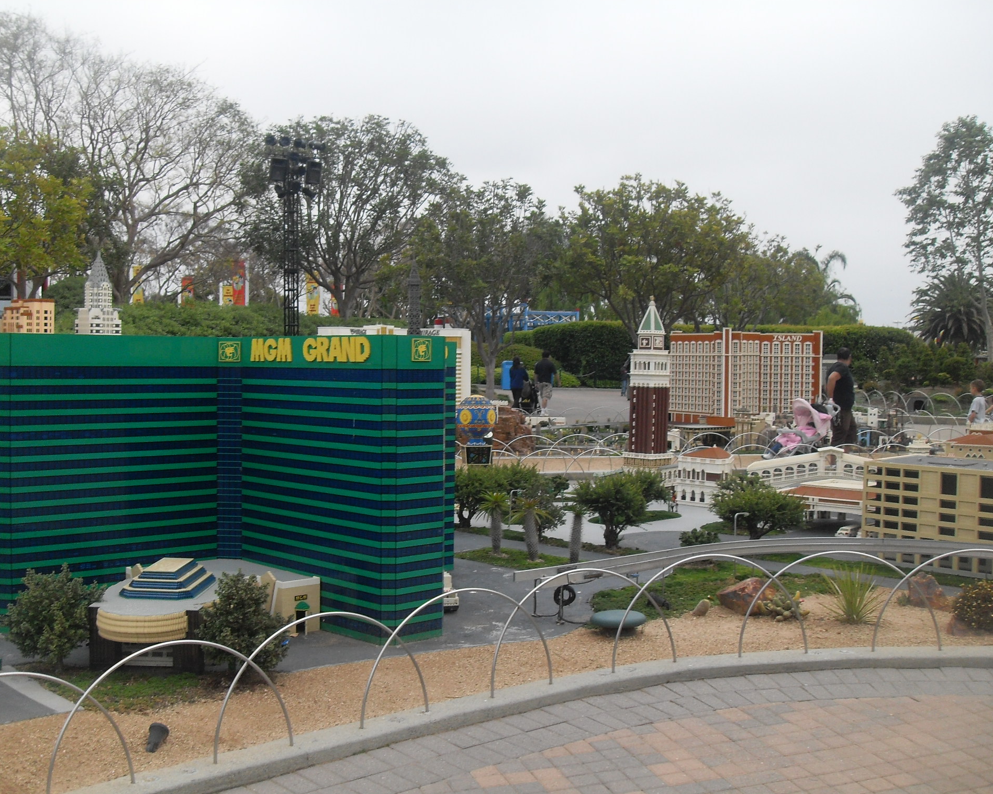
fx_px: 1146
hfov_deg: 46.8
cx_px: 466
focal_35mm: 39
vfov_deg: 38.2
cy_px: 398
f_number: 8.9
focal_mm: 6.3
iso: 80
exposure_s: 1/60
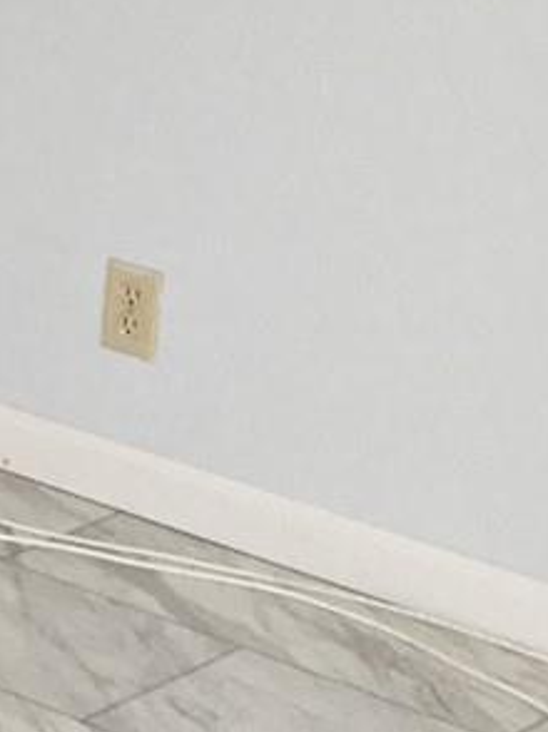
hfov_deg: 7.9
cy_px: -85
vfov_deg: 12.3
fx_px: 3340
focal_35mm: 158
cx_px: -1201
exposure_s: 1/33
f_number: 2.2
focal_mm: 4.15
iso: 32
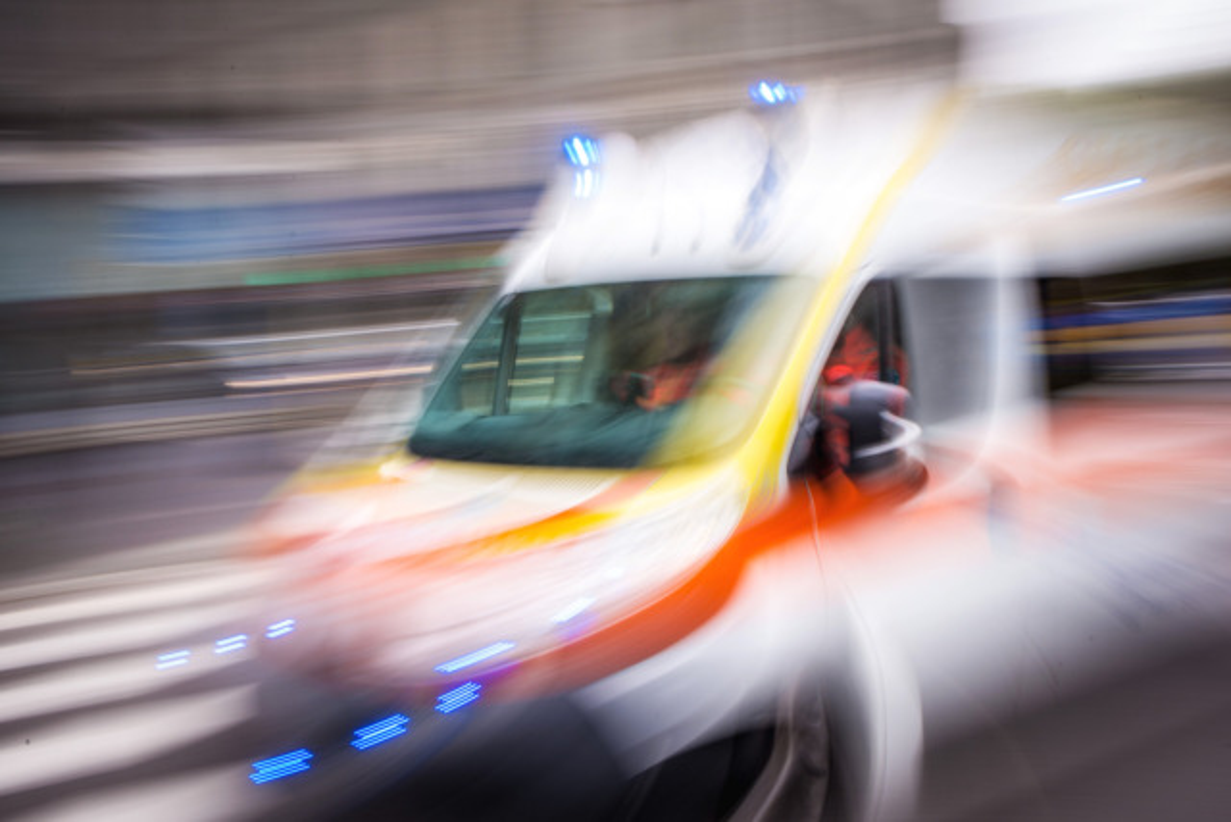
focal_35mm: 35
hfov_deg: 54.4
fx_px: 1197
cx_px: 616
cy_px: 411
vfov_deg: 37.9
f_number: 16
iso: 50
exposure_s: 1/4
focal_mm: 35
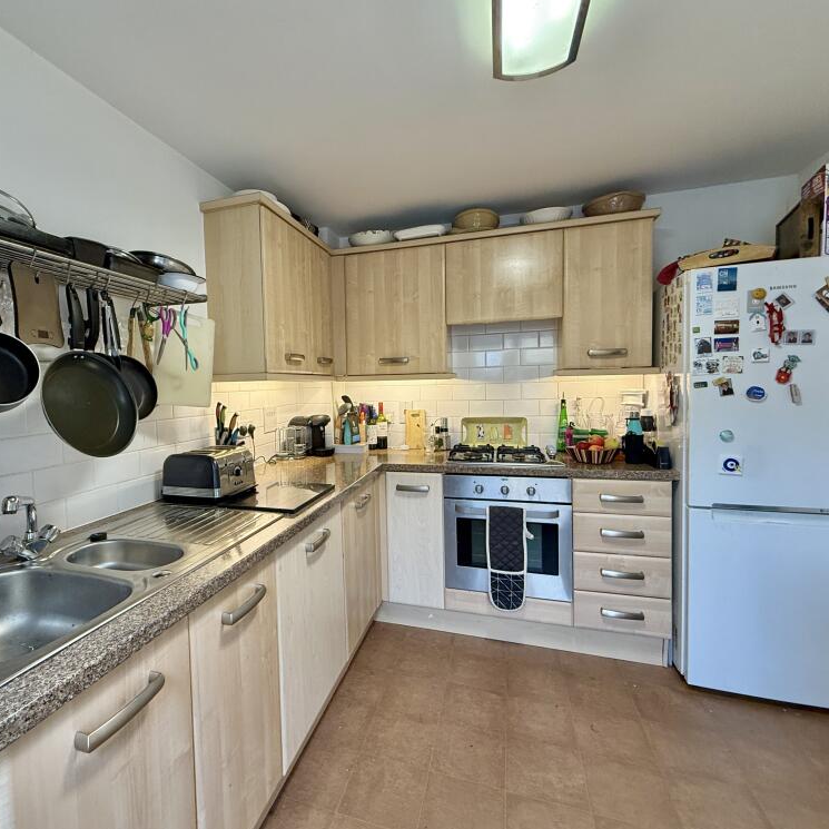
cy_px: 409
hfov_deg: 83.3
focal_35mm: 17
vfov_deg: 84.0
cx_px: 348
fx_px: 461
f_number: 2.2
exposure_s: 1/100
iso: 200
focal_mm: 2.22
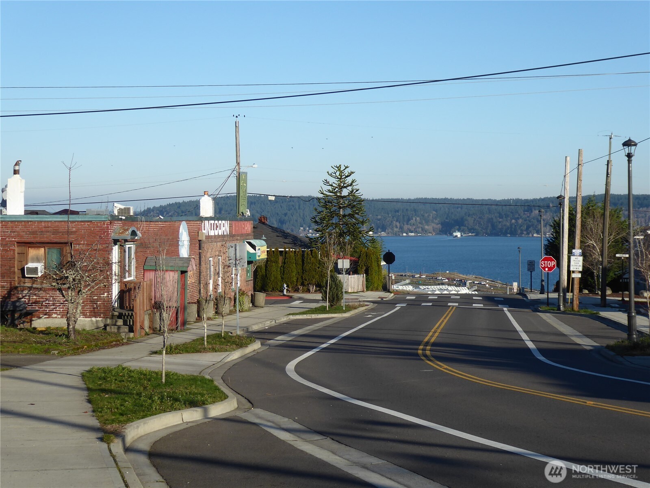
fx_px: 1296
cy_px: 244
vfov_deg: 21.3
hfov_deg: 28.2
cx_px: 325
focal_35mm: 69
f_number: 4.4
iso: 80
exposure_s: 1/500
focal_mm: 11.7
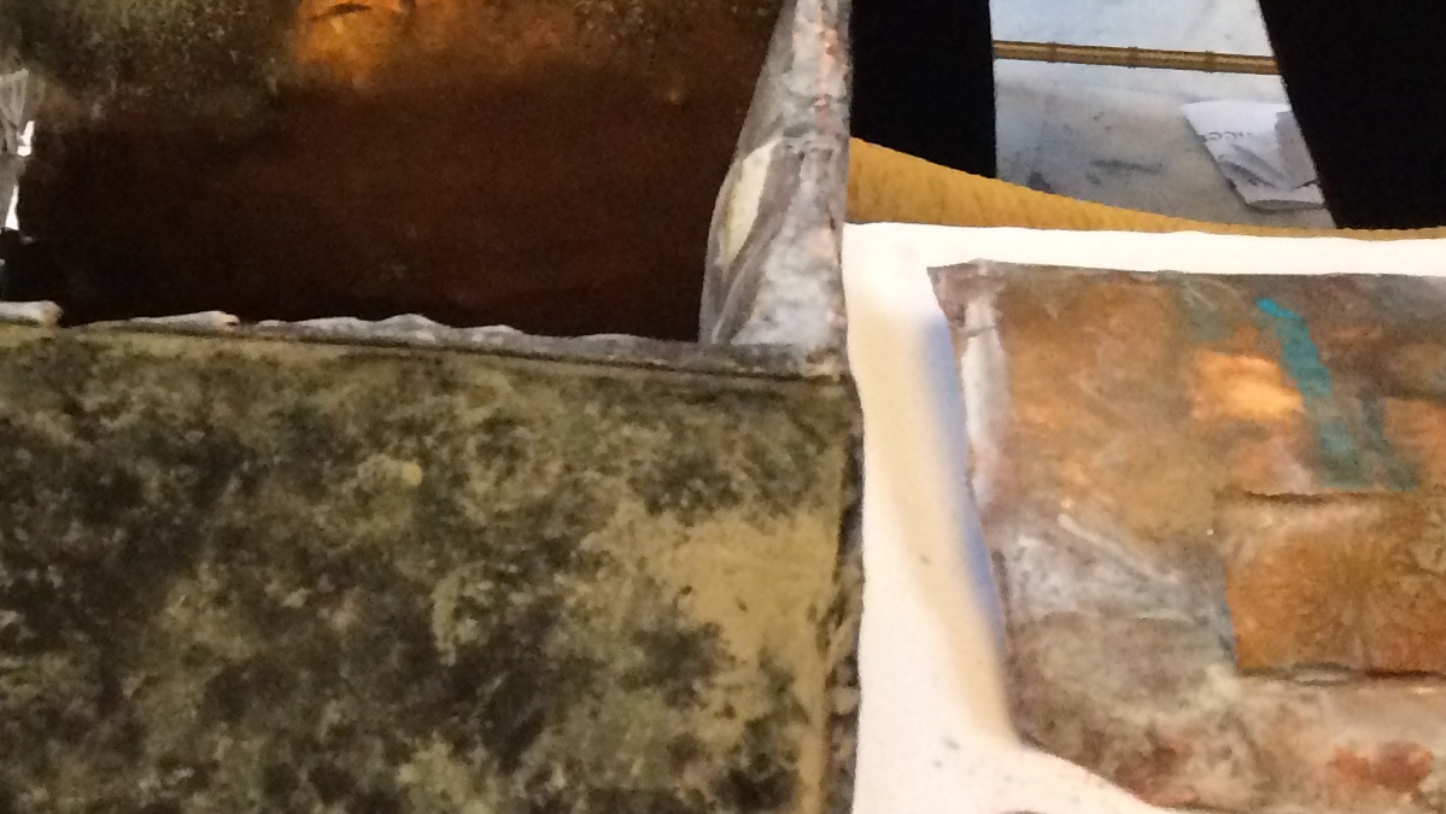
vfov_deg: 13.3
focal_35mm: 86
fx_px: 3298
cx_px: 239
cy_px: -406
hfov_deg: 24.2
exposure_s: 1/24
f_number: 2.2
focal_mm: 4.15
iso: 320
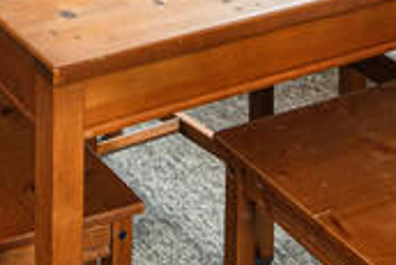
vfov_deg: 11.2
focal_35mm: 101
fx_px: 1112
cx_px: -76
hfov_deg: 19.1
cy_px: -391
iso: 250
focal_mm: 17
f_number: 8
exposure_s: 1/5
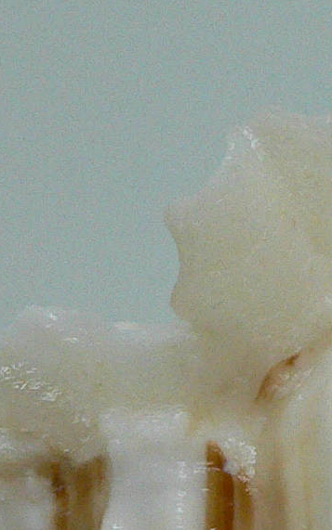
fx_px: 1896
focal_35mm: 131
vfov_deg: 15.6
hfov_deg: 9.8
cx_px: 444
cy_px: 552
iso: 200
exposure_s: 1/60
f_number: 2.8
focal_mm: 4.6
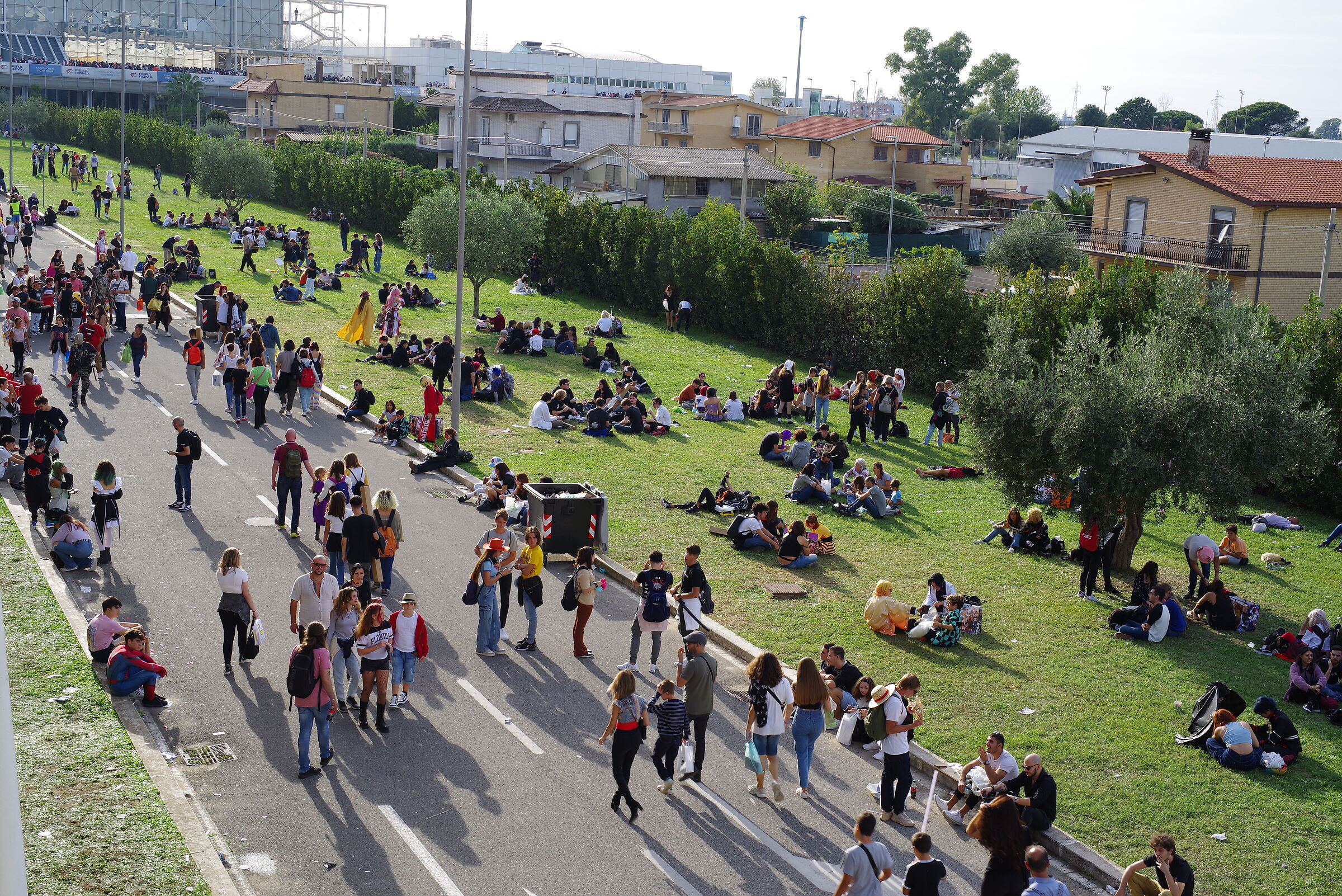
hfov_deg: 39.6
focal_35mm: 50
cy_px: 448
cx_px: 671
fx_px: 1864
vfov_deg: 27.0
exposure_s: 1/60
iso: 100
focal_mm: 50
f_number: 10
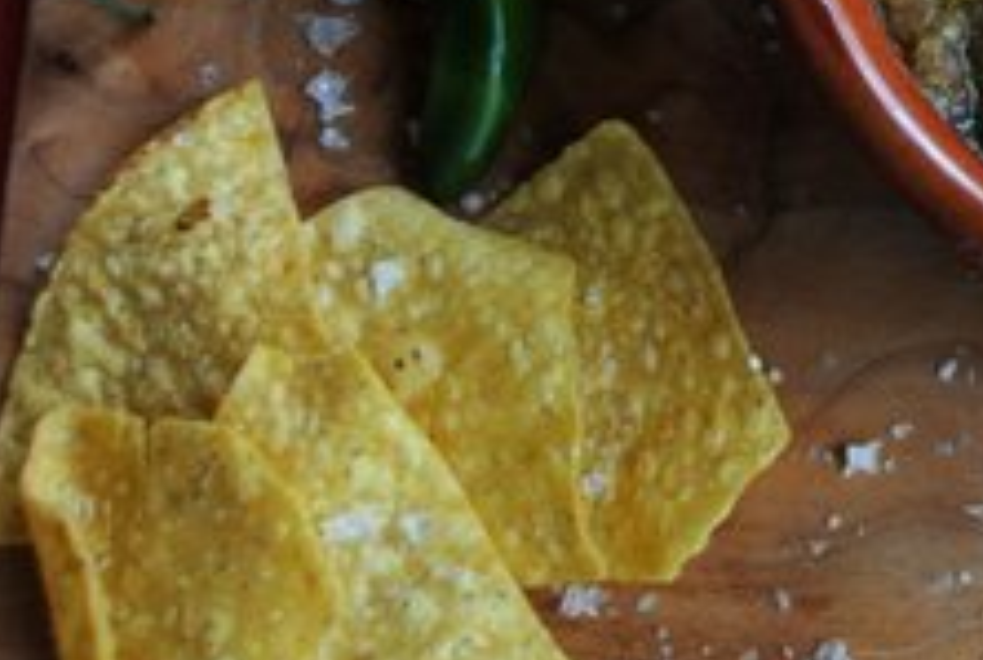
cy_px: 33
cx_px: 1098
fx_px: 2845
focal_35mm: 104
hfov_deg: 18.8
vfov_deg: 13.1
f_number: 4
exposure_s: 1/60
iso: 200
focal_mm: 24
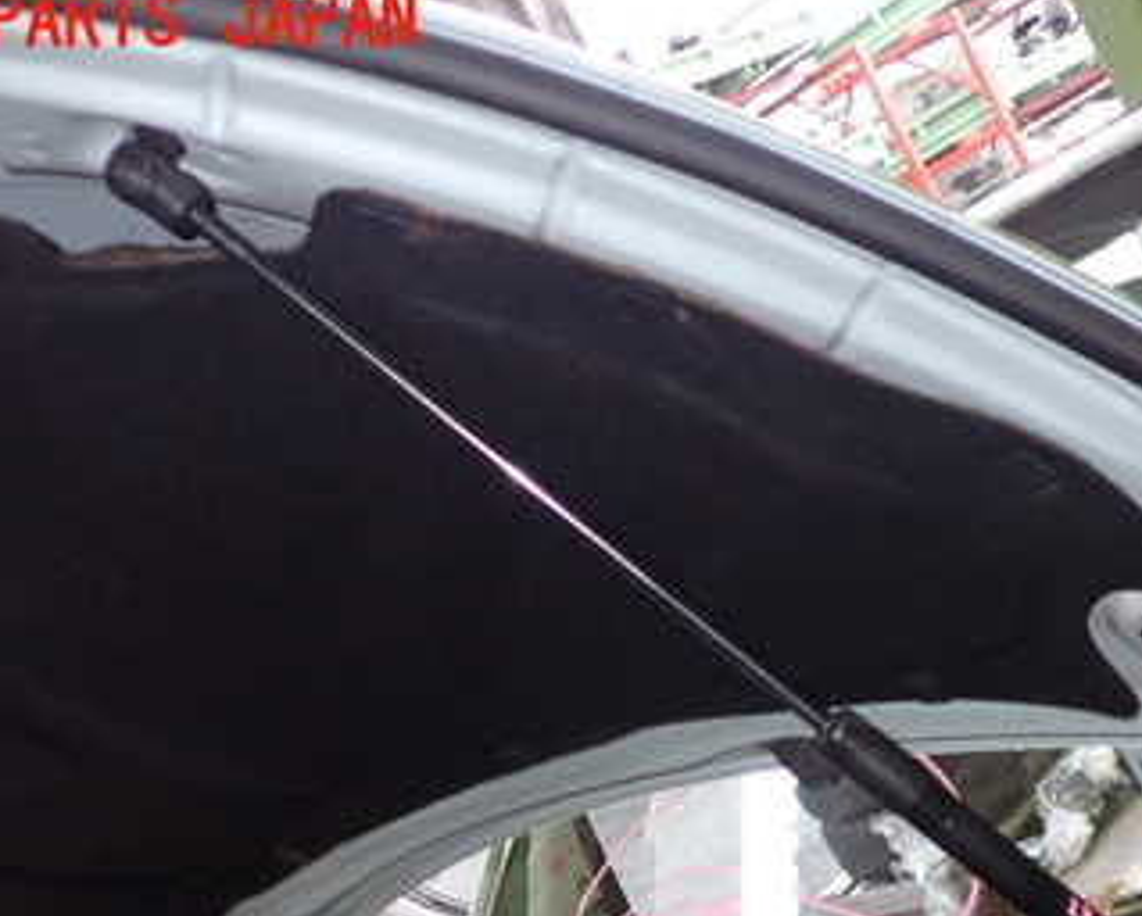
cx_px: 841
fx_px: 1861
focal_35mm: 55
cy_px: 784
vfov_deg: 26.9
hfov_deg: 33.5
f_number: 2.3
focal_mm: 5.4
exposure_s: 1/30
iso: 200
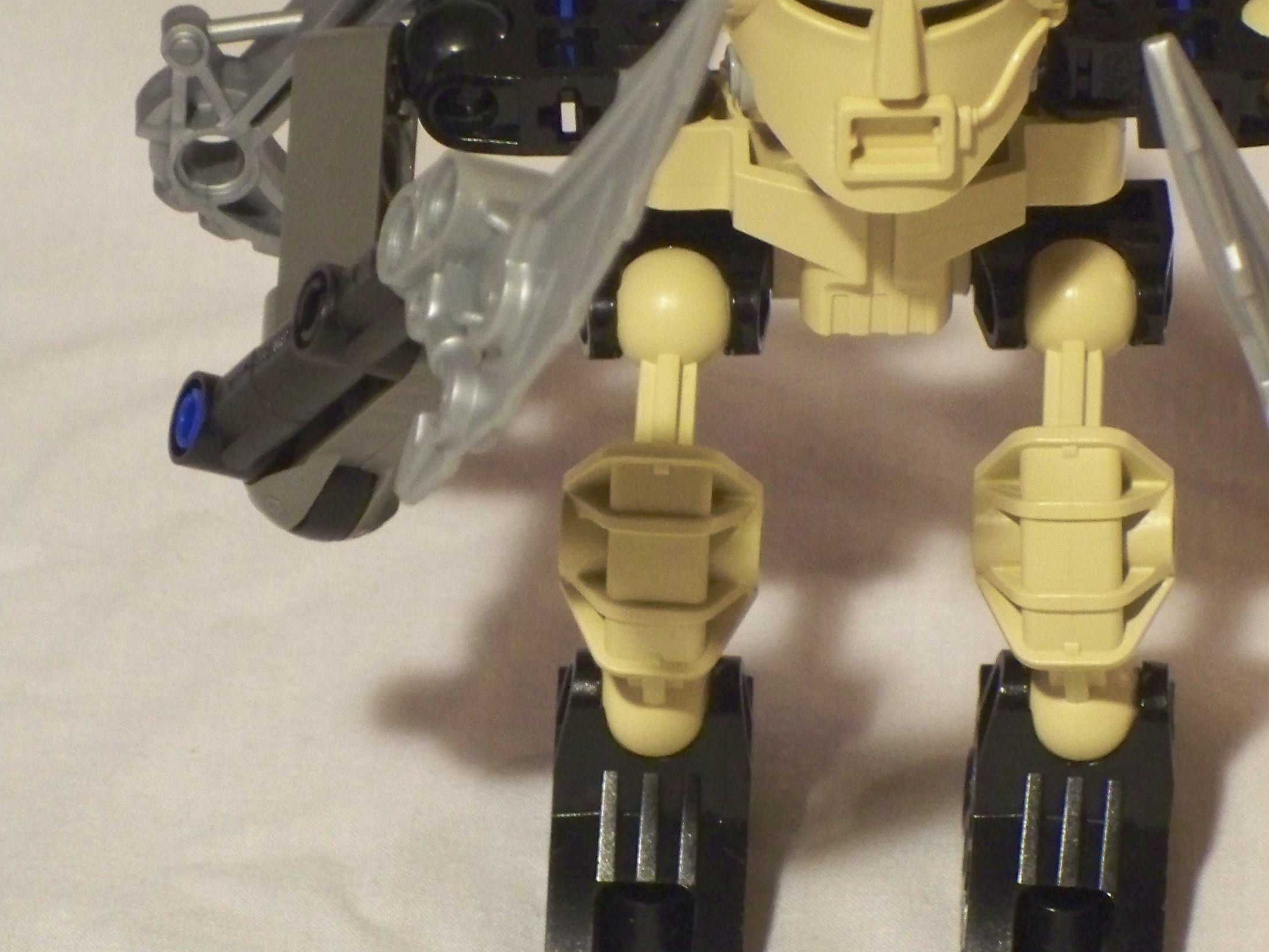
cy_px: 356
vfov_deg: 4.5
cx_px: 965
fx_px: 12209
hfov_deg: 5.9
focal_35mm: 333
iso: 400
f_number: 5.1
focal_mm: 37.7
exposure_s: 1/6
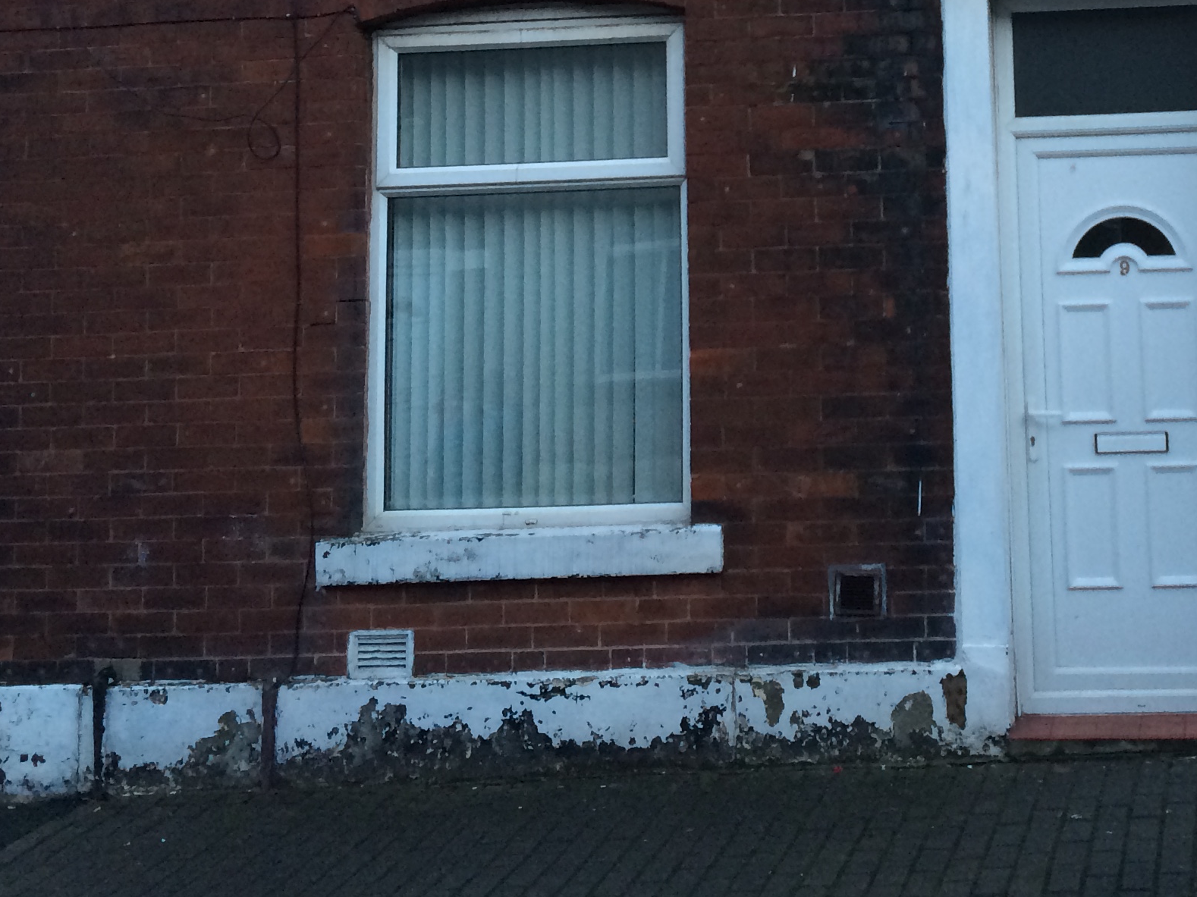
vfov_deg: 23.4
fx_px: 2074
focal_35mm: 60
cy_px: -4
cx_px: 1028
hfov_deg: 31.0
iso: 100
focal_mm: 4.15
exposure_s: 1/30
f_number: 2.2
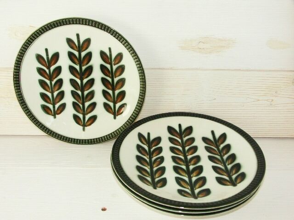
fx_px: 297
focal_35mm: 35
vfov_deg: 40.7
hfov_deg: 52.6
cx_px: 147
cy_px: 110
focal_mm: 9.05
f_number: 5
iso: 200
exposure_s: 1/200
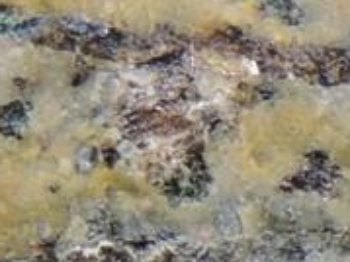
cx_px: 808
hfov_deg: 4.6
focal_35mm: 419
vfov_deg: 3.5
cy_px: 502
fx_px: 4234
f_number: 5.9
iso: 100
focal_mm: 10.7
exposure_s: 1/200
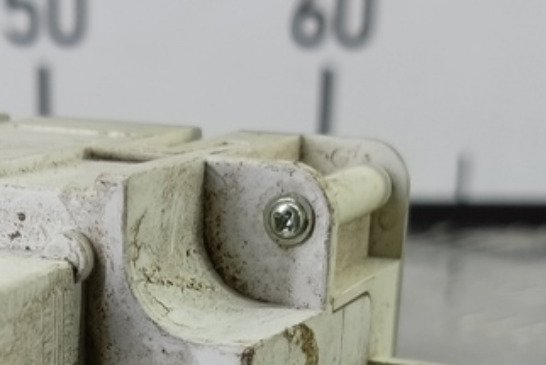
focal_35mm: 76
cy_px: 477
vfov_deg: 16.9
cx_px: 122
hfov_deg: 26.2
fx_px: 1153
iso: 103
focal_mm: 4.11
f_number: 1.6
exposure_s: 1/50
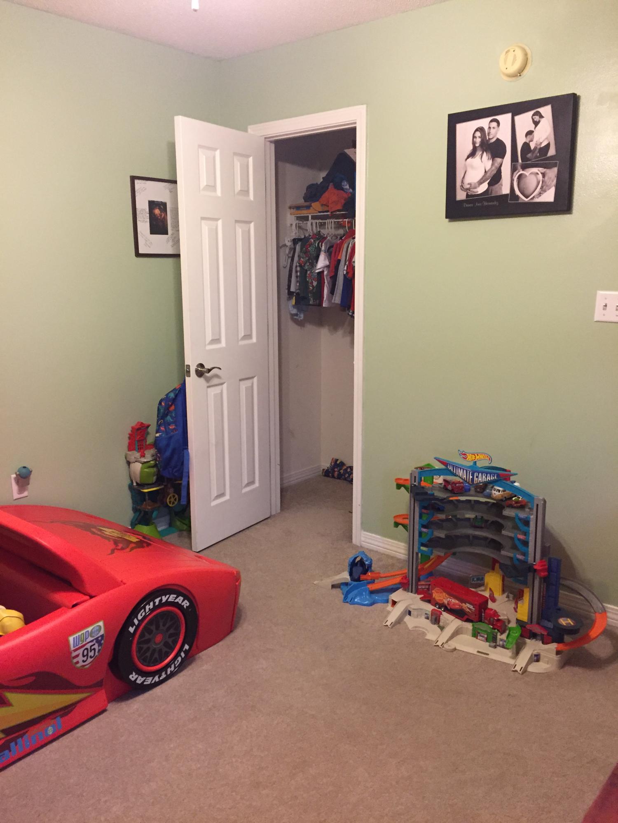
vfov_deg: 61.7
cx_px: 309
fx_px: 690
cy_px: 412
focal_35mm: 29
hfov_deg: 48.2
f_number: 2.2
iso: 200
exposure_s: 1/30
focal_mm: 4.15
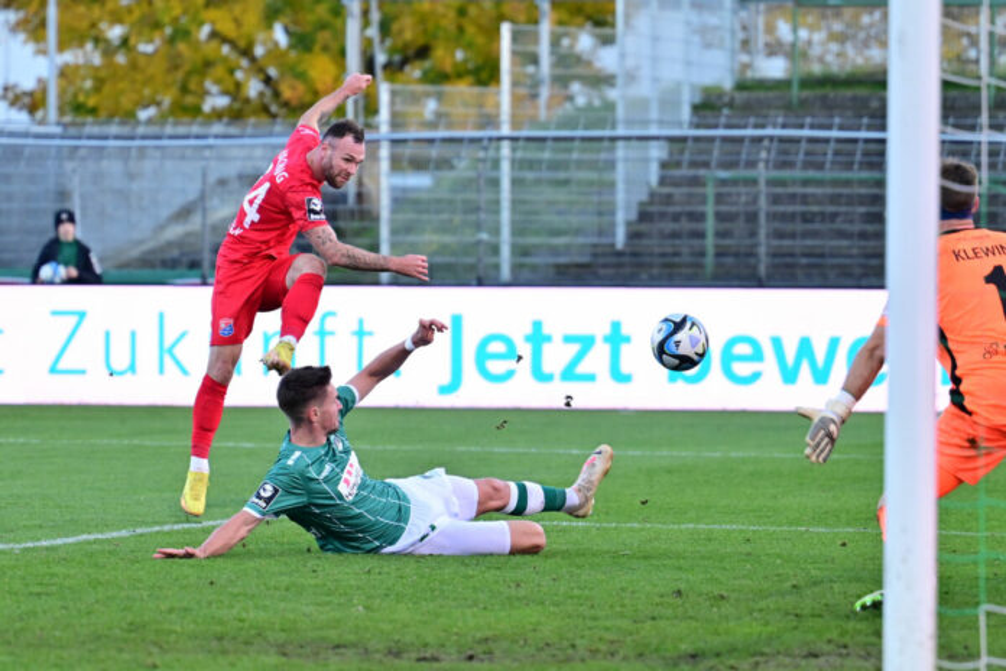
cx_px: 503
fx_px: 5309
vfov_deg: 7.2
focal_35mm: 190
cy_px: 336
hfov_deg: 10.8
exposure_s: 1/1600
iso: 2500
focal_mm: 190
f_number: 4
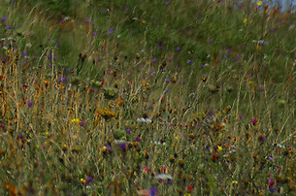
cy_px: -425
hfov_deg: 1.0
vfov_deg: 0.7
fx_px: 16443
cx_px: -411
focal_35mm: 2004
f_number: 5
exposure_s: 1/1600
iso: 100
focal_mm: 170
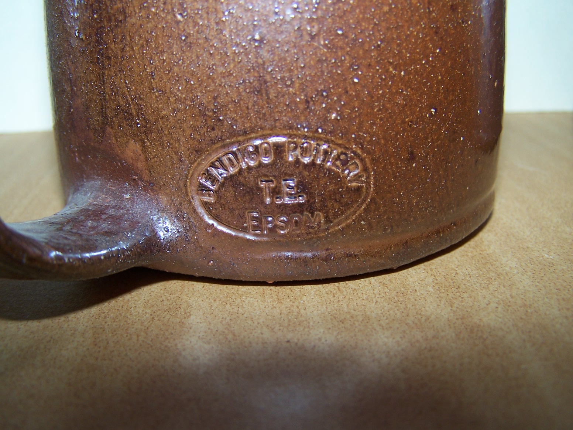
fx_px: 629
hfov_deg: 49.0
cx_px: 286
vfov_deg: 37.7
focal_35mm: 38
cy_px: 215
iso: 80
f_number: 2.8
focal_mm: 6.3
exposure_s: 1/60
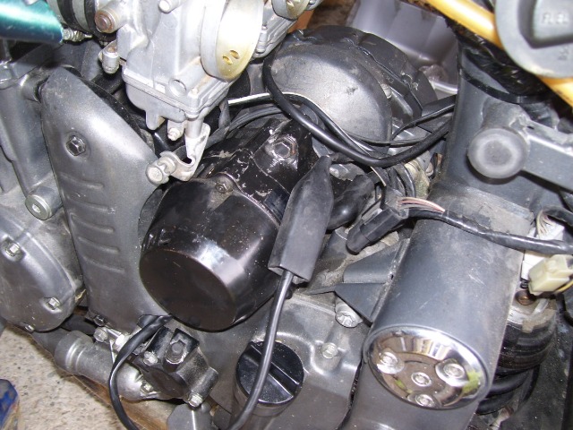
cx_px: 286
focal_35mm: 37
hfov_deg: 50.1
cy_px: 215
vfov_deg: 38.7
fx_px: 612
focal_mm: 6
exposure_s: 1/60
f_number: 2.7
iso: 80
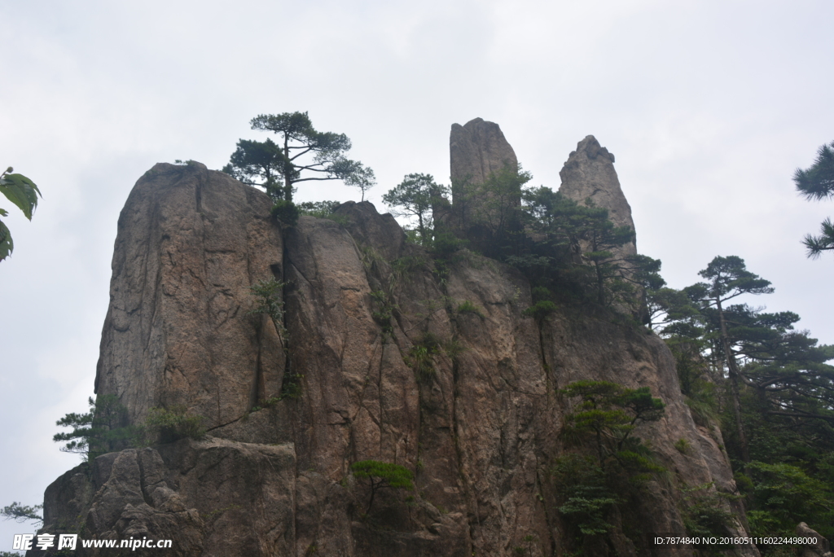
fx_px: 834
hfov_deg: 53.1
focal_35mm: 36
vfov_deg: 36.9
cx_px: 417
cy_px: 278
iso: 100
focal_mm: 24
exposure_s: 1/200
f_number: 9
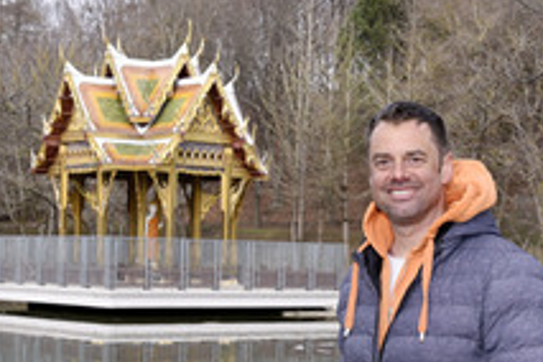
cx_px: 149
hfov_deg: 27.0
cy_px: 359
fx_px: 1116
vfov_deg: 18.0
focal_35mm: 74
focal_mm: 35
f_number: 9
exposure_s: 1/160
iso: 250
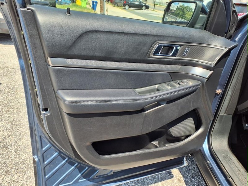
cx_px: 124
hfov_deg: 65.3
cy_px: 93
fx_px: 193
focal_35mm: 27
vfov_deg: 51.4
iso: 40
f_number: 1.9
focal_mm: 3.58
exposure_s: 1/588
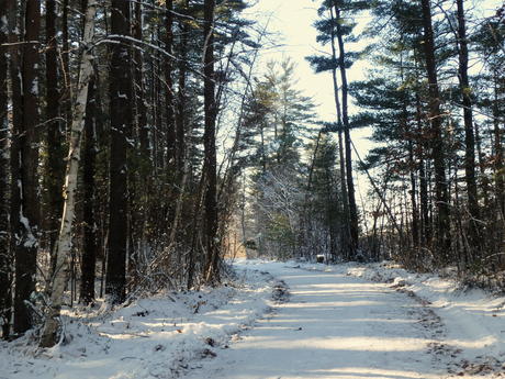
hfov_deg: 47.9
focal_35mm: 39
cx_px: 252
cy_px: 190
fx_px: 569
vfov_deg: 36.8
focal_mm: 6.9
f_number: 5.1
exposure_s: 1/125
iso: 125
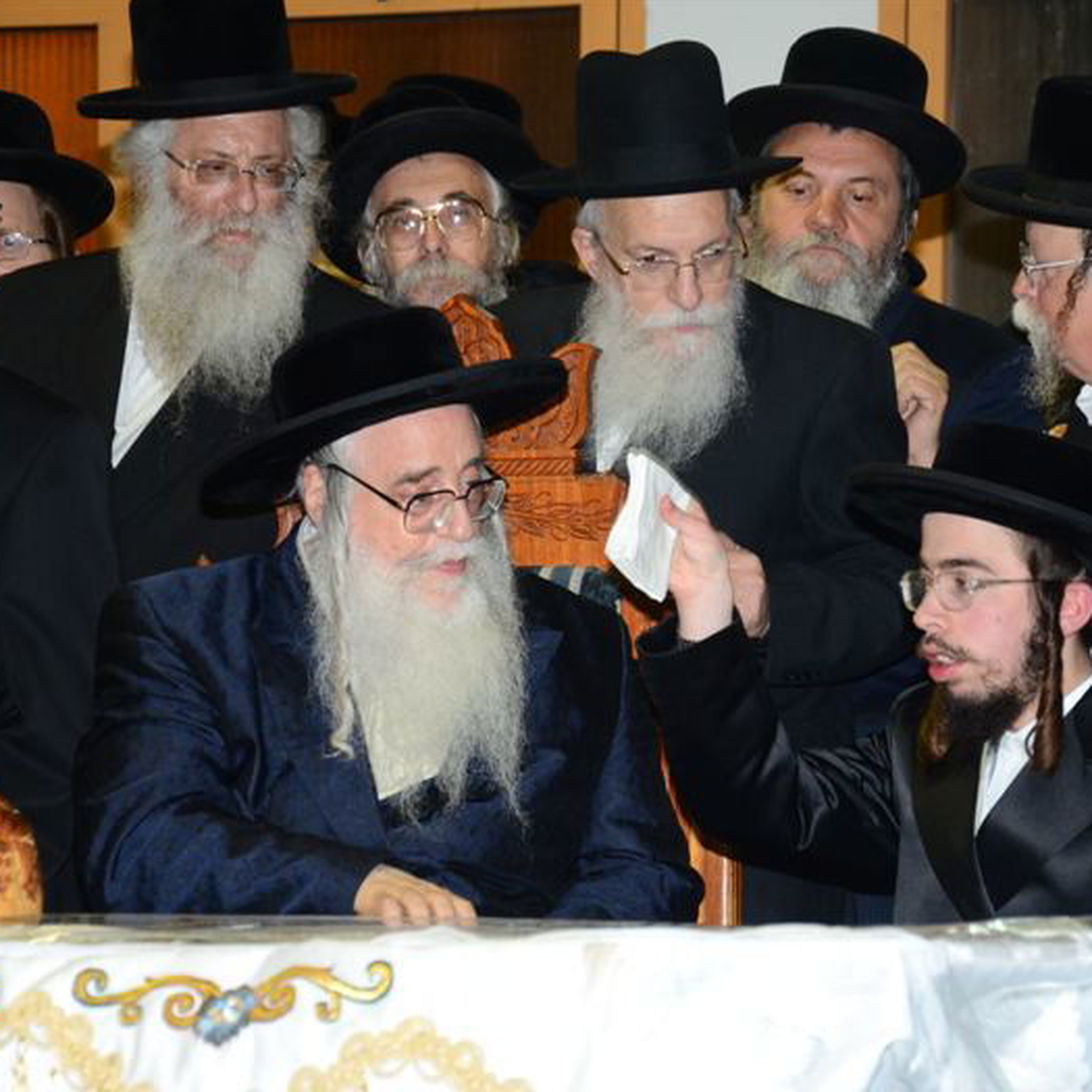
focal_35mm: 165
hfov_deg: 10.6
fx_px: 5876
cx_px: 670
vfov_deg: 10.6
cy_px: 545
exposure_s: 1/100
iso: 1250
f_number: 5.6
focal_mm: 85
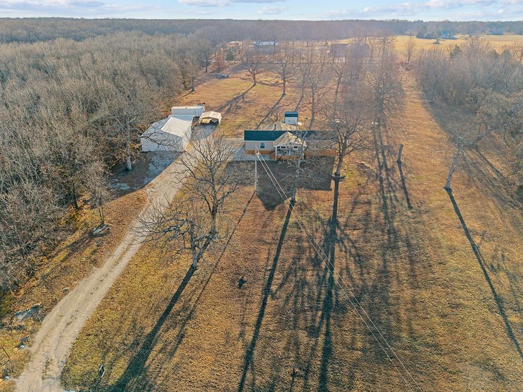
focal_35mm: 25
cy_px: 197
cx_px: 262
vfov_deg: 54.9
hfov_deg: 69.4
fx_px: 378
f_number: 1.8
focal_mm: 8.67
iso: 410
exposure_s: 1/1600
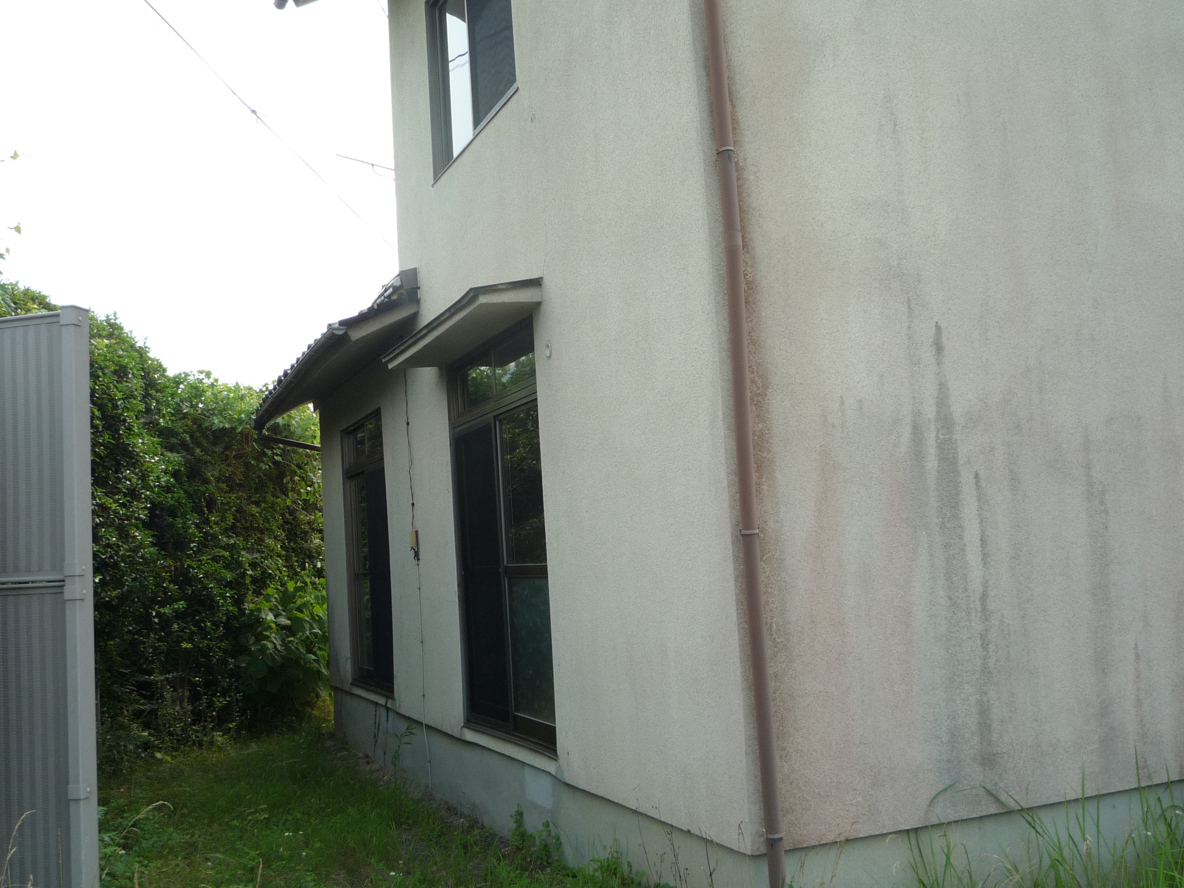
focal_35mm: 37
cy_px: 444
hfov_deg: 50.1
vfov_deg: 38.7
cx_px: 592
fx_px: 1266
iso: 100
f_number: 4
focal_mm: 5.2
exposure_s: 1/320
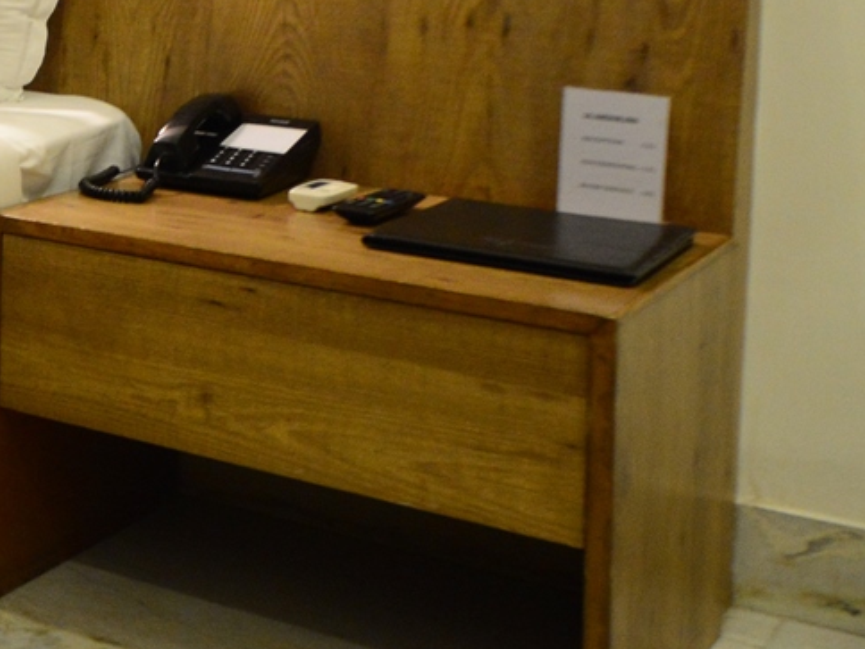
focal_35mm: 70
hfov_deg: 19.7
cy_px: -93
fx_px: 1744
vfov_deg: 20.0
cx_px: -735
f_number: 3.8
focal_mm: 13
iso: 800
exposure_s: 1/15
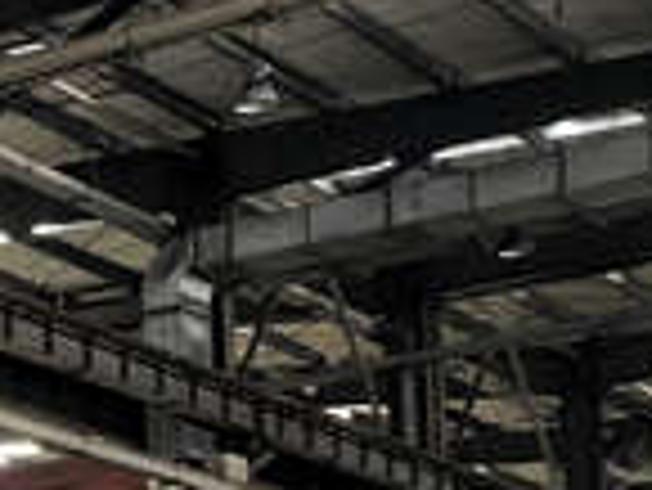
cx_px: -724
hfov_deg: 11.6
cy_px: 908
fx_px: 2809
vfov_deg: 9.5
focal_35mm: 149
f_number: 2
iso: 250
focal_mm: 5.75
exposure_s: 1/50
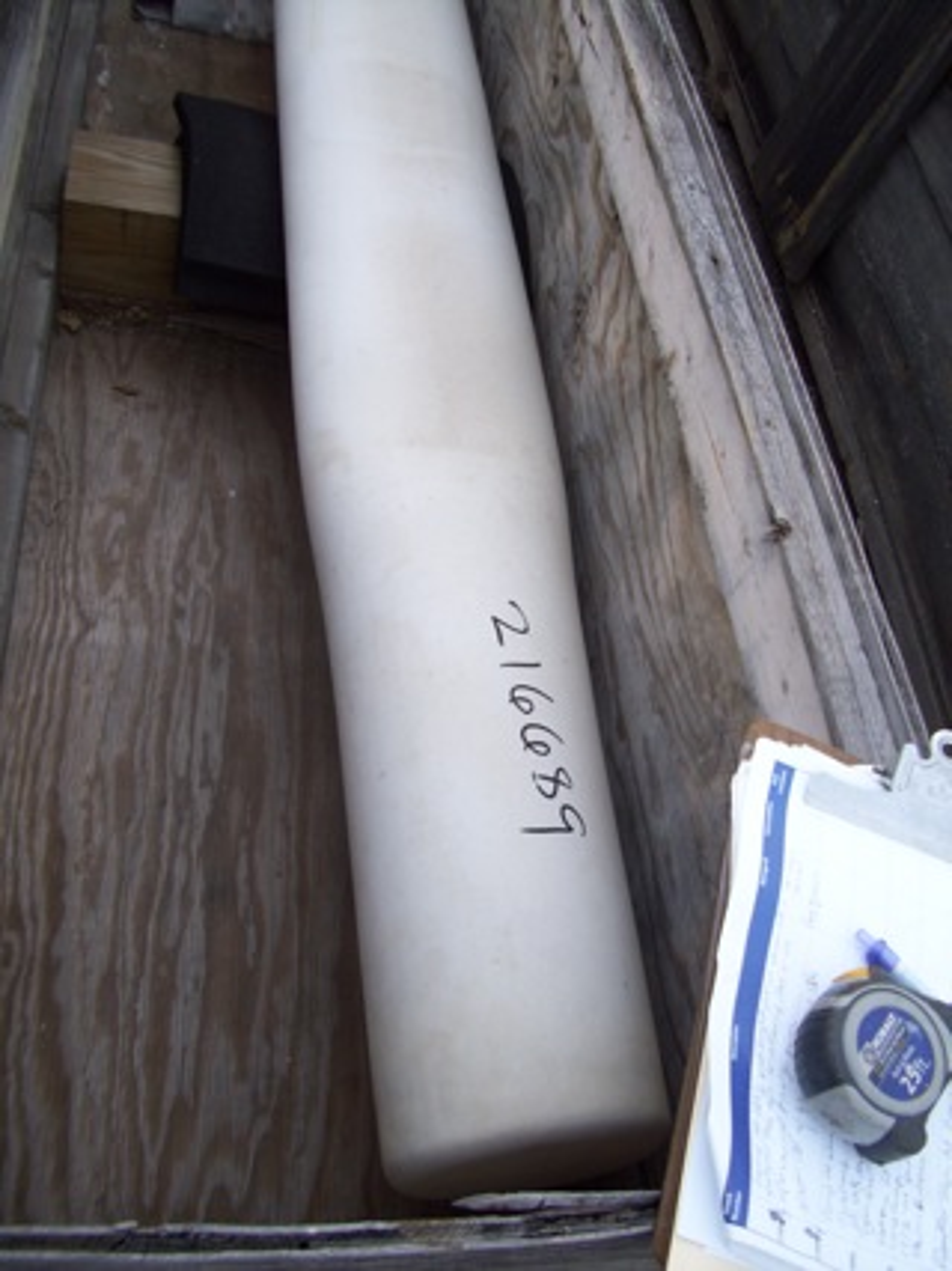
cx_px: 476
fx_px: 1247
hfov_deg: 41.8
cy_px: 636
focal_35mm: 34
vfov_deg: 54.0
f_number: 2.9
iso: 80
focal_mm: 5.7
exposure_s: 1/125
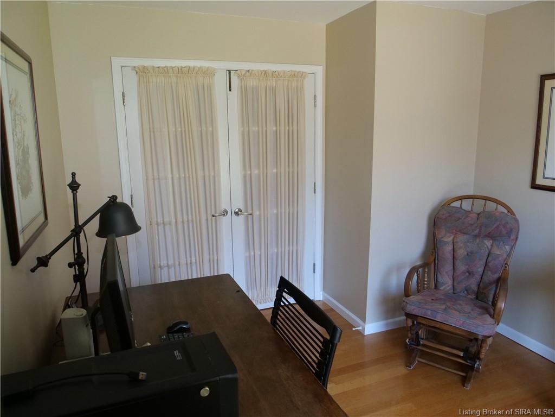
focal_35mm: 24
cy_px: 208
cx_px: 278
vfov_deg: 56.8
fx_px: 385
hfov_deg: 71.6
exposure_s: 1/60
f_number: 4.5
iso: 1600
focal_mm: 12
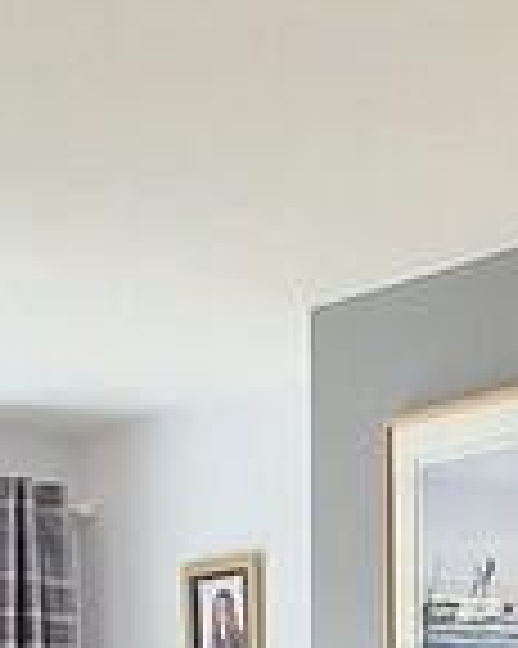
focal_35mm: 90
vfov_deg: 16.4
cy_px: 1287
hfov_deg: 17.0
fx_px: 1727
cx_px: 320
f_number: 2.2
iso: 50
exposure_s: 1/50
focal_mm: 1.7
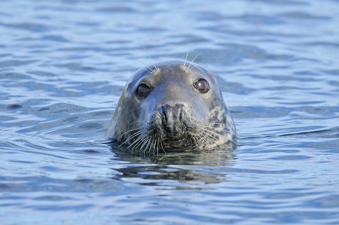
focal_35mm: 900
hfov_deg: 2.3
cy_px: 112
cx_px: 170
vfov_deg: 1.5
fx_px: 8465
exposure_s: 1/800
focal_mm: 600
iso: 320
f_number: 7.1
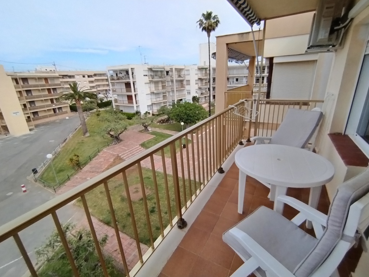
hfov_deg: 91.0
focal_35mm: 17
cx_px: 184
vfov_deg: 74.7
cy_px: 138
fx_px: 181
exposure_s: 1/994
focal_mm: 1.45
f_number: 2.2
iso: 100
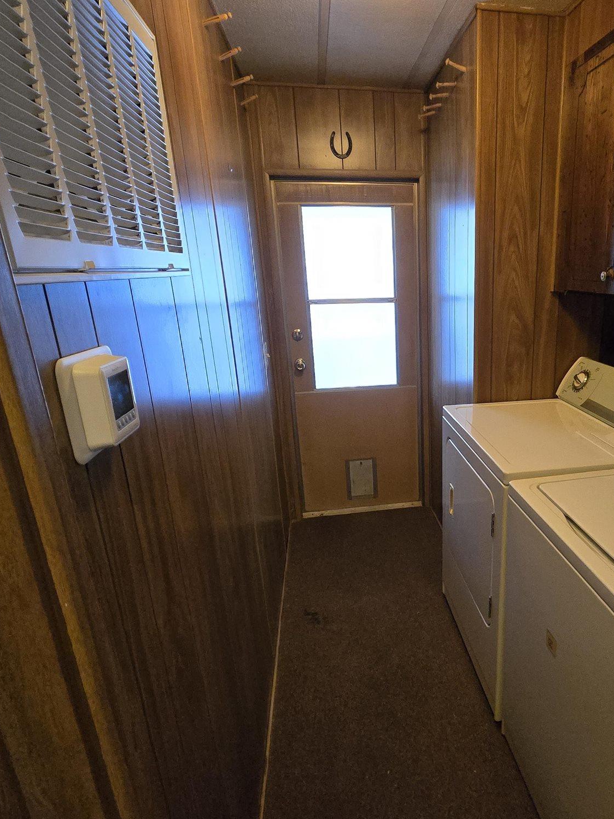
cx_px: 429
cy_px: 437
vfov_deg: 81.6
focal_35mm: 20
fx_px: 473
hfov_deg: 63.5
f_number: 2.2
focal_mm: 2.2
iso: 1250
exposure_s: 1/60
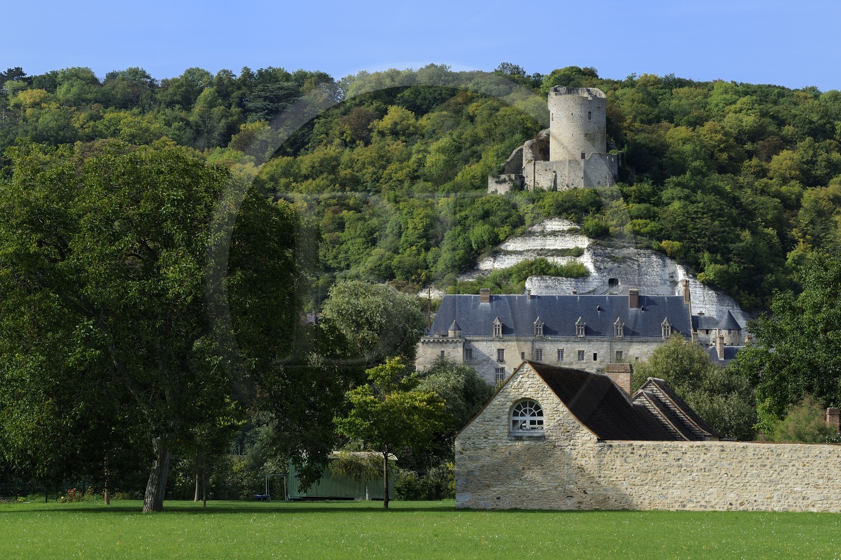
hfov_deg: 17.6
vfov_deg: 11.8
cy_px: 280
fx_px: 2709
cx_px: 420
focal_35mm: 116
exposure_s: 1/250
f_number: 8
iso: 200
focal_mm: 116
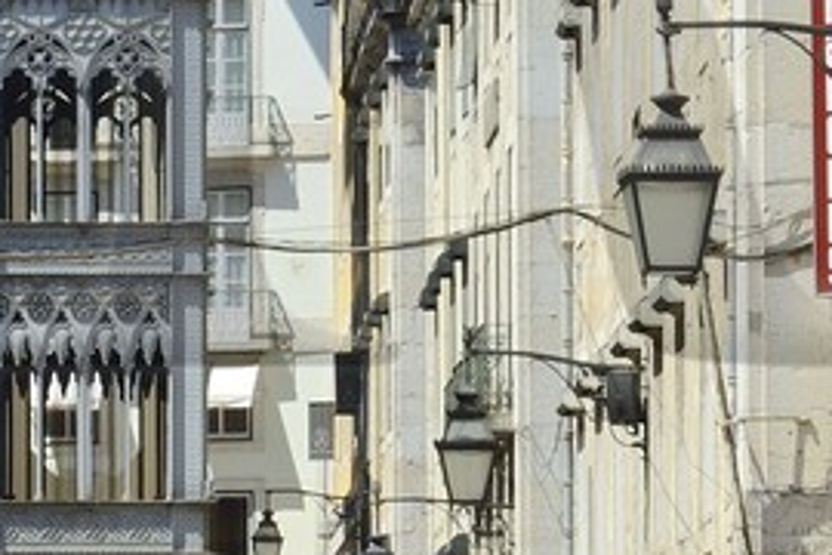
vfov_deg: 3.7
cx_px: 43
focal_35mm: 367
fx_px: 8481
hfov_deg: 5.6
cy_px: -136
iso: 200
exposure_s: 1/125
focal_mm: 62
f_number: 16
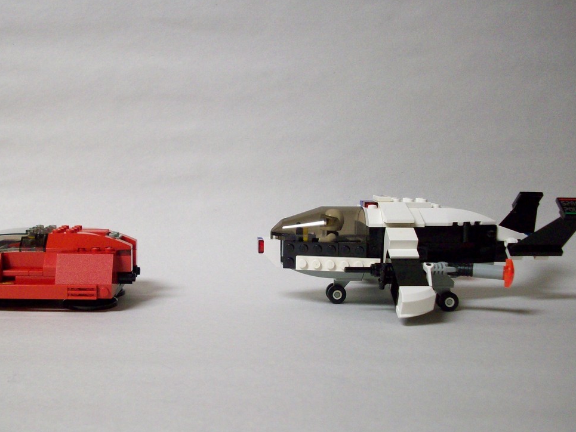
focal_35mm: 46
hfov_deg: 41.1
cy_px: 234
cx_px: 233
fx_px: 766
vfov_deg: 31.5
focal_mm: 6.2
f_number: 2.8
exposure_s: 1/22.2
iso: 160
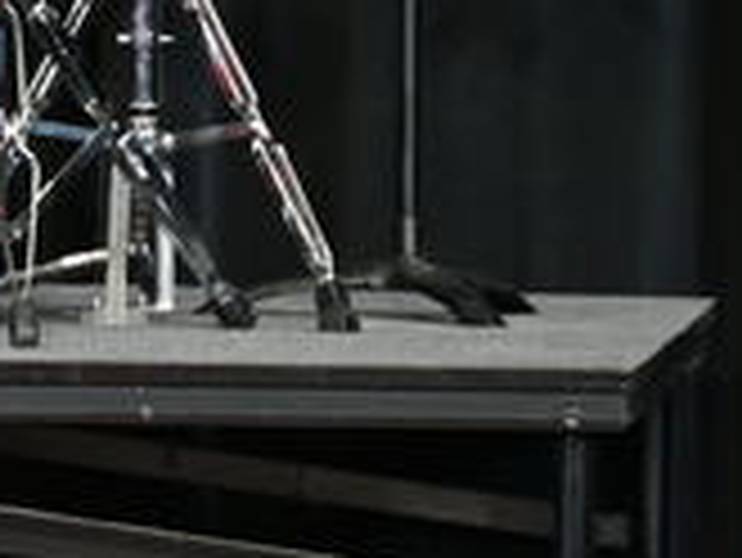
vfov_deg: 1.7
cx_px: -711
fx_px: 18834
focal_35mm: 878
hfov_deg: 2.2
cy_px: 16
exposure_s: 1/125
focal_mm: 98
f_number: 5
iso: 800
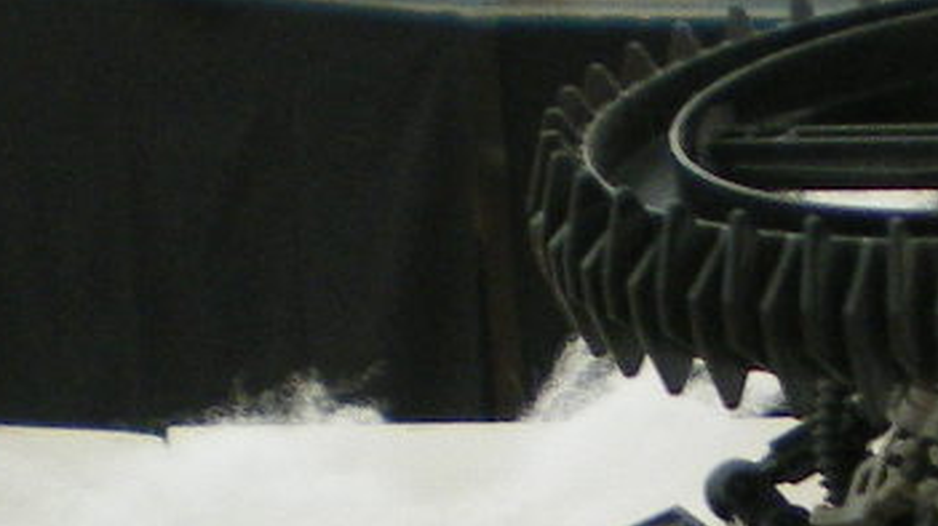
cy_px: 571
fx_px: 4450
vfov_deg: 6.7
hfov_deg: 11.7
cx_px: 1248
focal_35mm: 179
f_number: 3.1
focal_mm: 6.3
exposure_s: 1/50
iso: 200
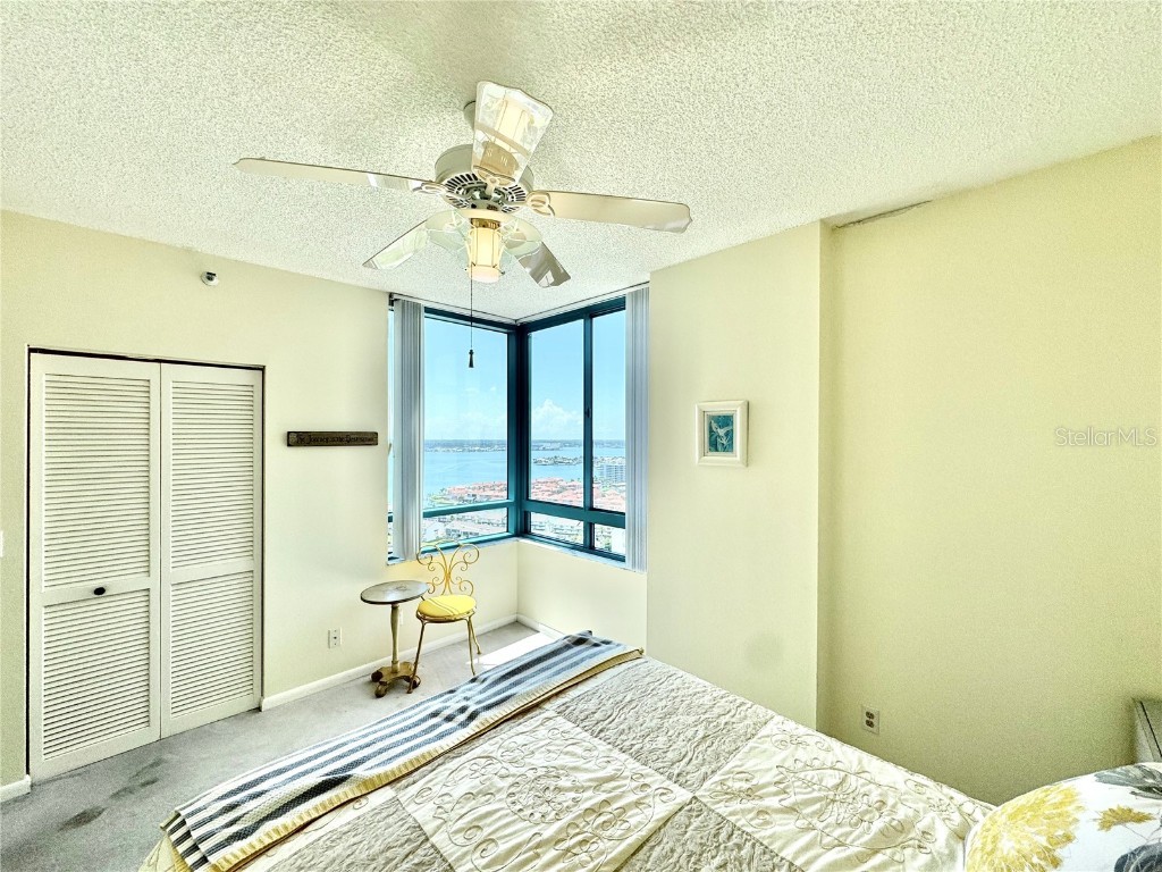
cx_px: 581
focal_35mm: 14
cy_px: 436
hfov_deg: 102.1
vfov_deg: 85.7
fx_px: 470
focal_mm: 2.22
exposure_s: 1/831
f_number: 2.2
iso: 50
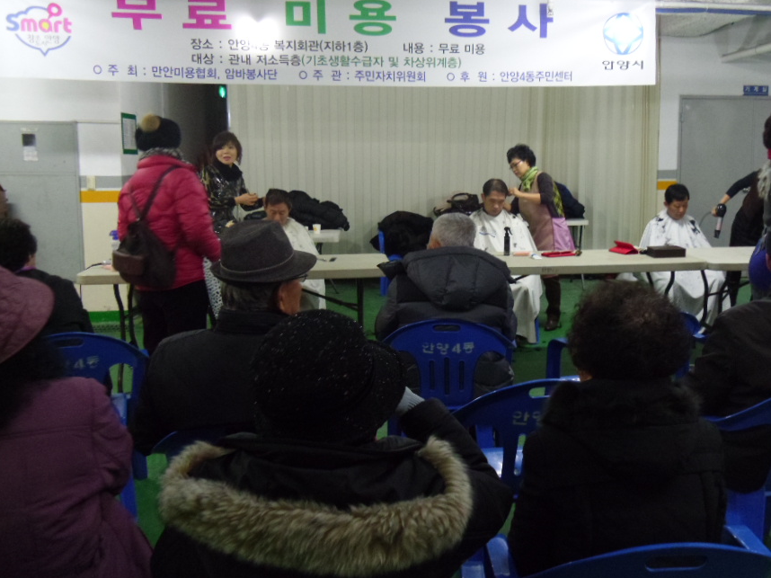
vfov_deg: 38.6
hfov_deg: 50.0
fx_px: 824
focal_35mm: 37
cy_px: 253
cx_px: 437
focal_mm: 5.6
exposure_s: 1/21
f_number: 3.3
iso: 400
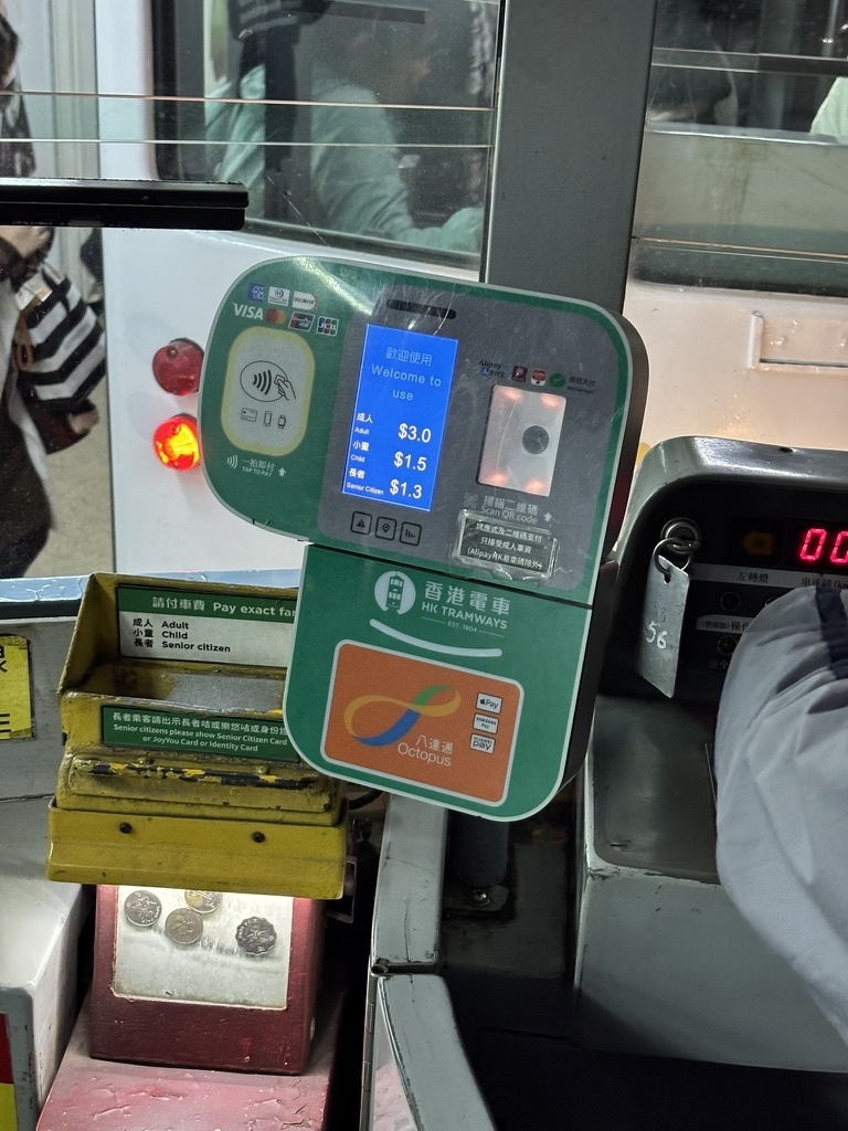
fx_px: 1698
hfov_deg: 28.0
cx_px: 424
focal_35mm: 52
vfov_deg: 36.8
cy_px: 566
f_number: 1.6
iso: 250
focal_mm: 5.96
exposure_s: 1/38
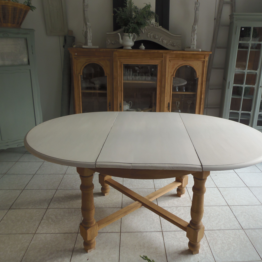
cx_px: 142
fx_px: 248
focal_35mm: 29
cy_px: 131
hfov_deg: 55.5
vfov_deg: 55.6
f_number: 2.9
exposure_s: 1/40
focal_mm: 4.3
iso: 64
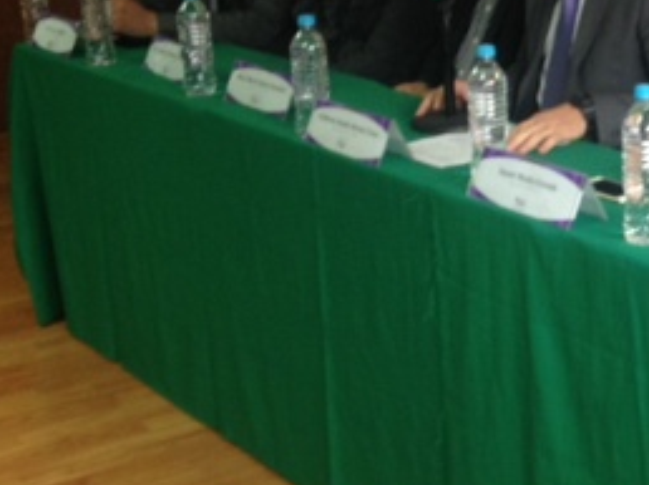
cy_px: 80
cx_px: 737
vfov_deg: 17.8
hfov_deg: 22.4
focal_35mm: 82
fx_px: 1536
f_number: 2.4
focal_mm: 4.12
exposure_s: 1/20
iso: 100
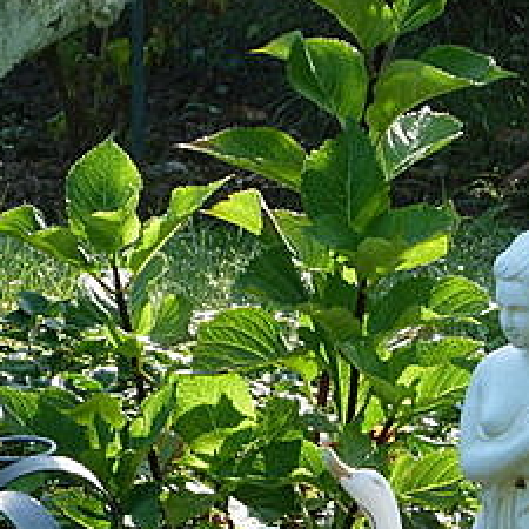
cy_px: 520
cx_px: 414
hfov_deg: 5.7
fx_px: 5308
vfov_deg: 5.7
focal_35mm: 307
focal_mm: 21.9
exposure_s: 1/125
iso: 80
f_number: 4
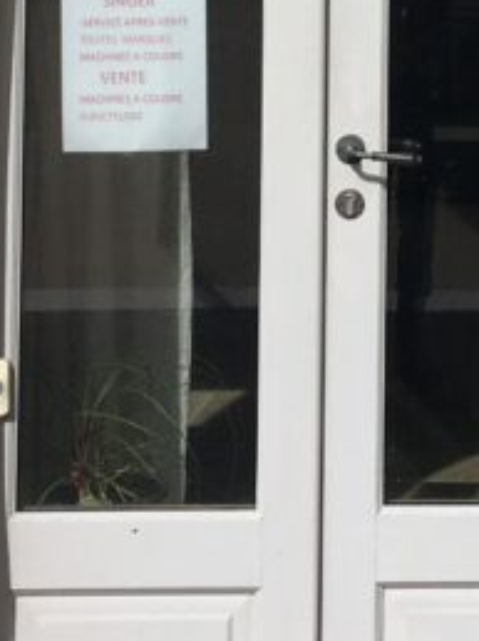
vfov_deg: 14.0
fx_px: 2495
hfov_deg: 10.9
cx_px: 486
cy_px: -194
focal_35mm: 135
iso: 25
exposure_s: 1/2849
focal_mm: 4.15
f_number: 2.2
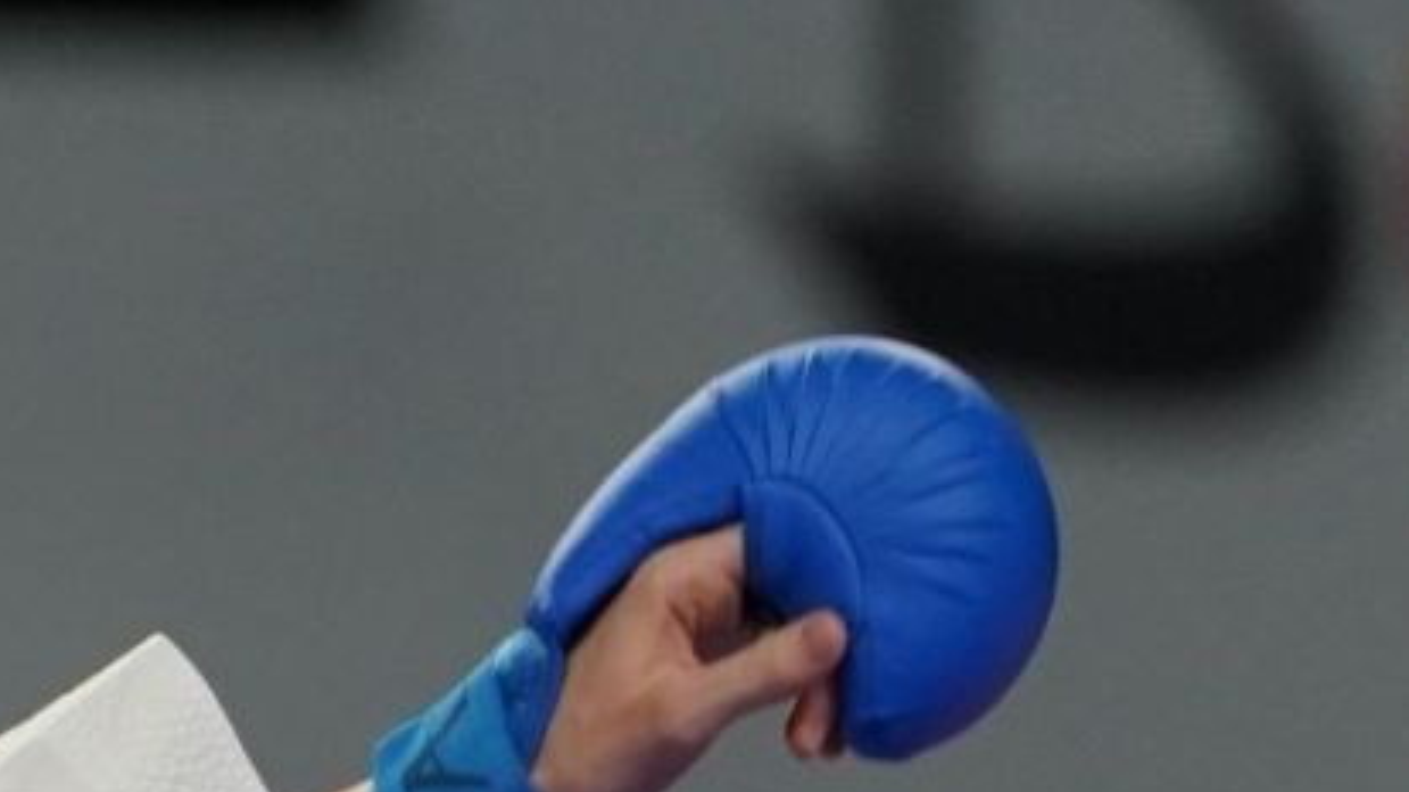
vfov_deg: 0.9
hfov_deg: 1.6
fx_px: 49674
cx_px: -440
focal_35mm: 1330
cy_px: 1823
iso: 1250
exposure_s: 1/1000
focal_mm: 194
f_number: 2.8
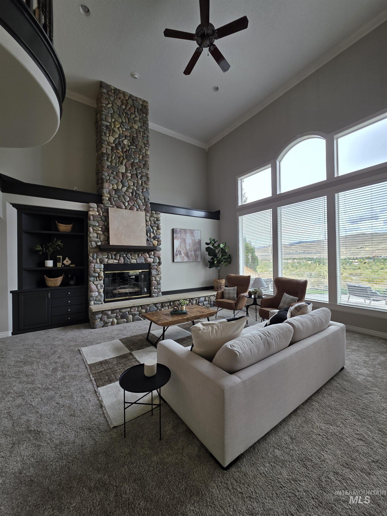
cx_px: 194
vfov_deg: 106.2
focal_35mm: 13
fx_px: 194
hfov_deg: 89.9
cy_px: 258
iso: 40
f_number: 1.9
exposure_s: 1/120
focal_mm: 2.2
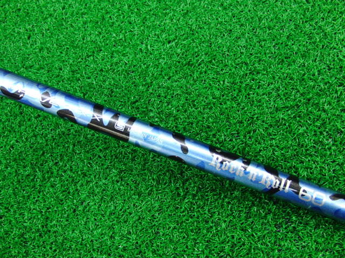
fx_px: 369
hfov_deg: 50.1
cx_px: 172
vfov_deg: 38.7
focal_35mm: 37
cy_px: 129
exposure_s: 1/30
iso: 400
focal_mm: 6.42
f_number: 3.6
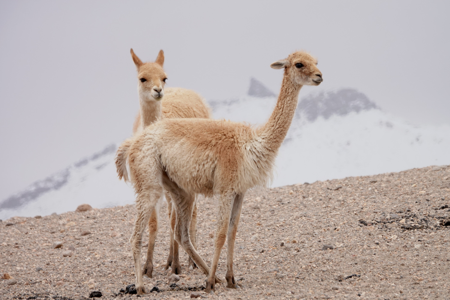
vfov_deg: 2.3
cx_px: 225
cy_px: 150
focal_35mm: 600
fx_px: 7499
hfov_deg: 3.4
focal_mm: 220
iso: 320
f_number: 8
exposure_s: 1/400
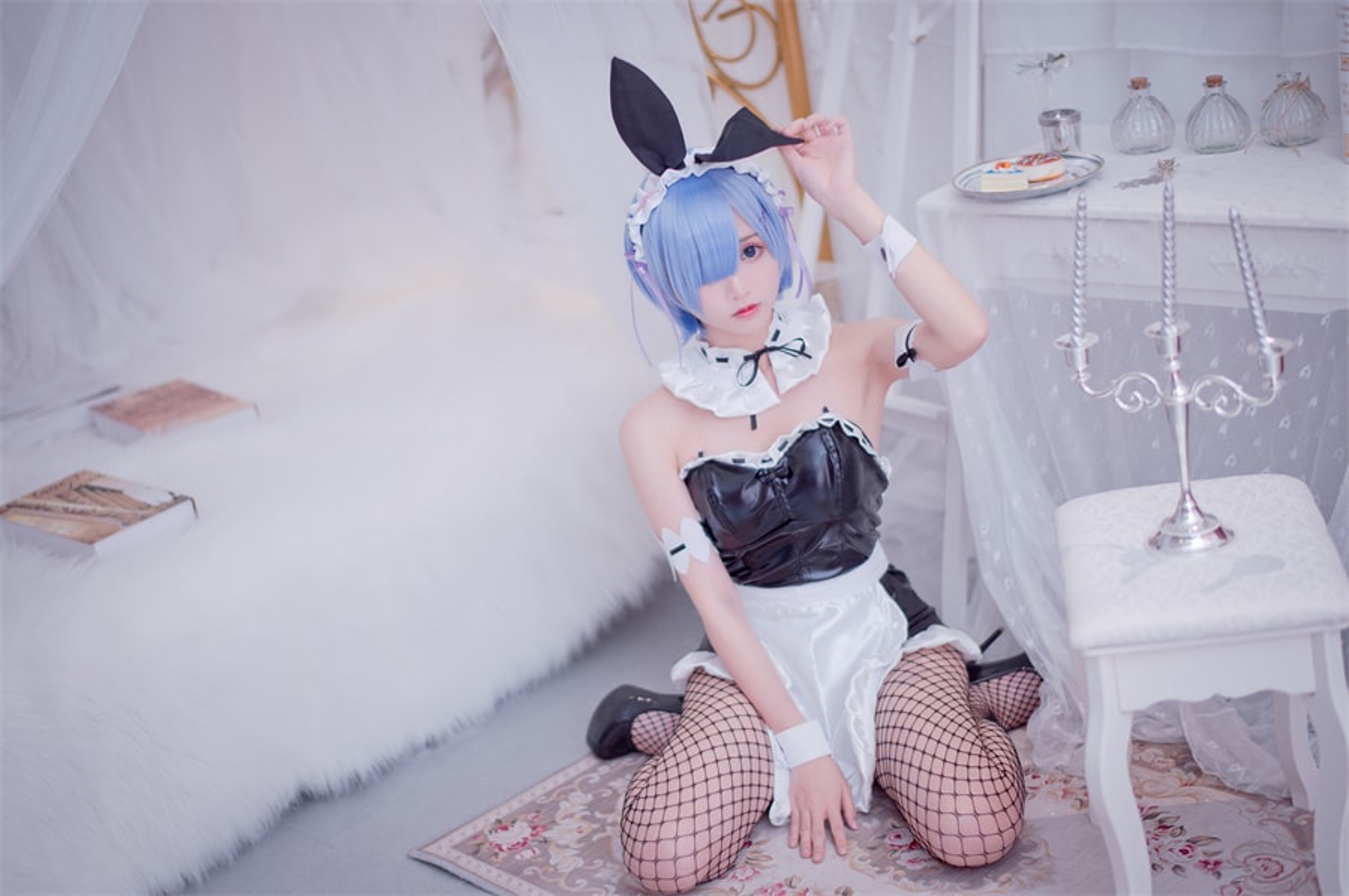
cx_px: 674
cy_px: 448
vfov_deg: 23.3
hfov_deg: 34.5
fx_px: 2171
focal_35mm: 58
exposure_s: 1/100
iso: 100
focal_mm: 58
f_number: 1.4
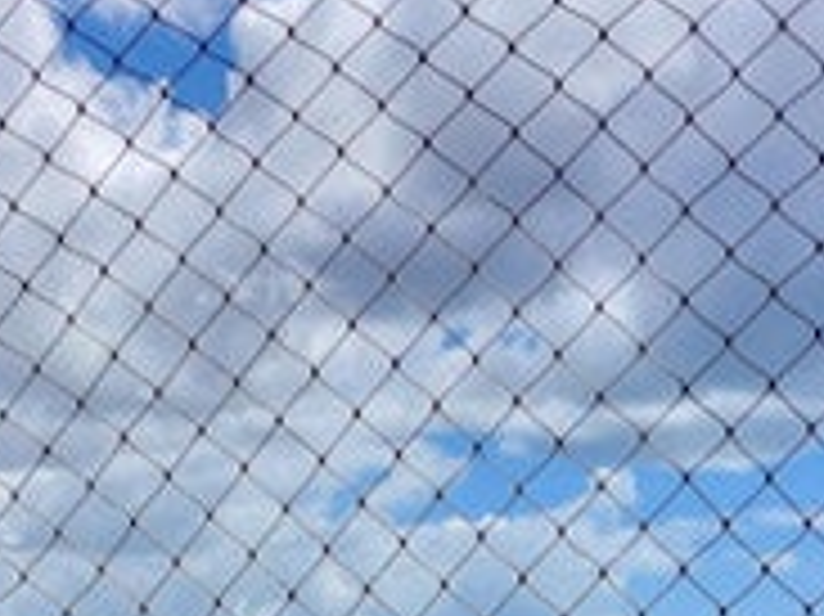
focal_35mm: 84
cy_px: 962
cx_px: 293
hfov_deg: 23.2
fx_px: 1998
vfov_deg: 15.9
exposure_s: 1/1477
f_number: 1.8
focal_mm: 5.23
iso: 25
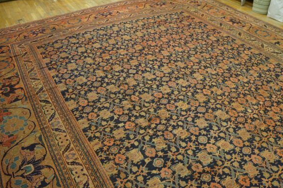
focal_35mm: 28
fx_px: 220
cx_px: 143
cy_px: 96
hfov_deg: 65.5
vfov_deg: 46.3
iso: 1000
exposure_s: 1/60
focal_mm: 18
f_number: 4
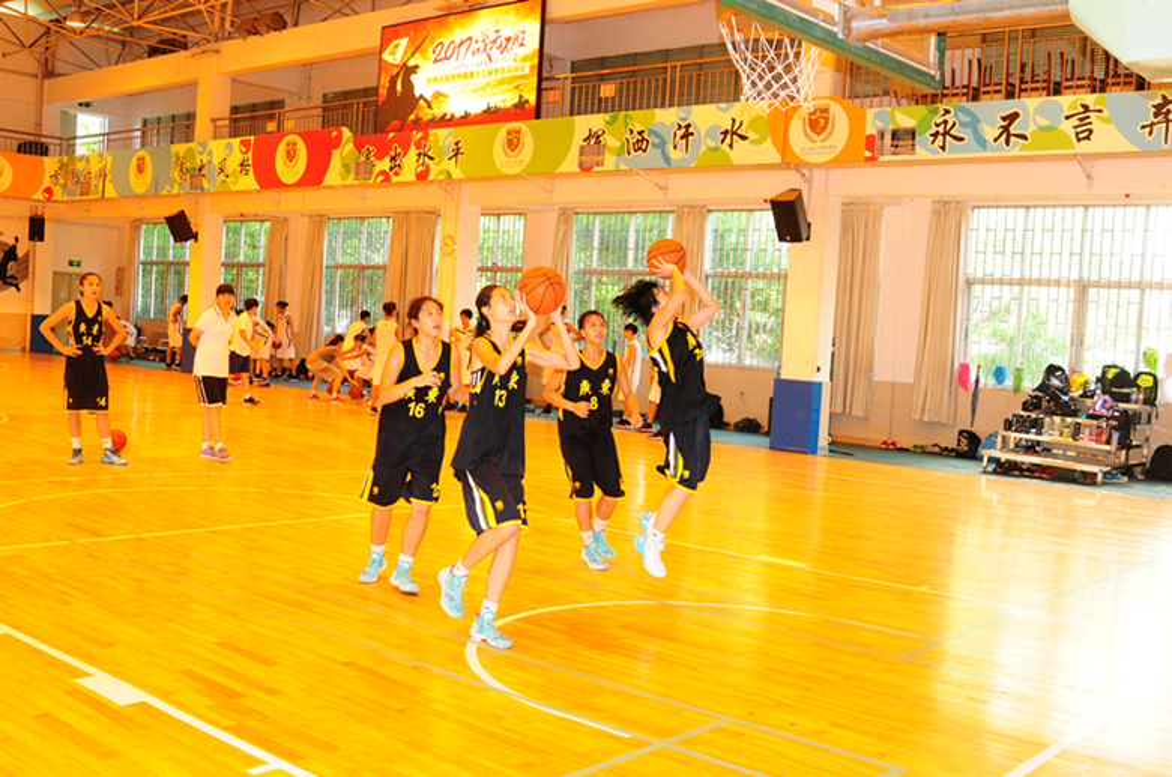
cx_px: 586
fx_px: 1170
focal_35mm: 36
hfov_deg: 53.2
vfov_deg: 36.7
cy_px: 388
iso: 1250
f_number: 4.5
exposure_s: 1/250
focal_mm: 24
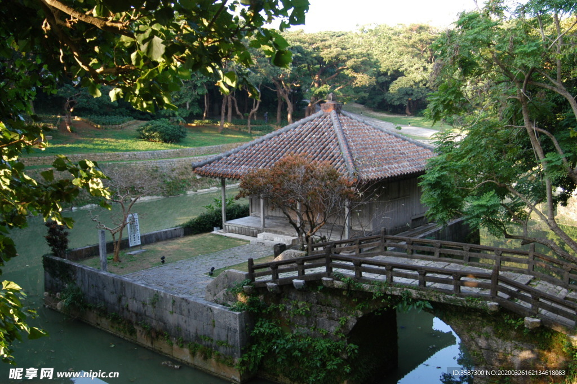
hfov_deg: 53.2
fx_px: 577
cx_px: 288
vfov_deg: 36.8
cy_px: 192
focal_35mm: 36
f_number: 4.5
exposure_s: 1/80
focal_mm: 24
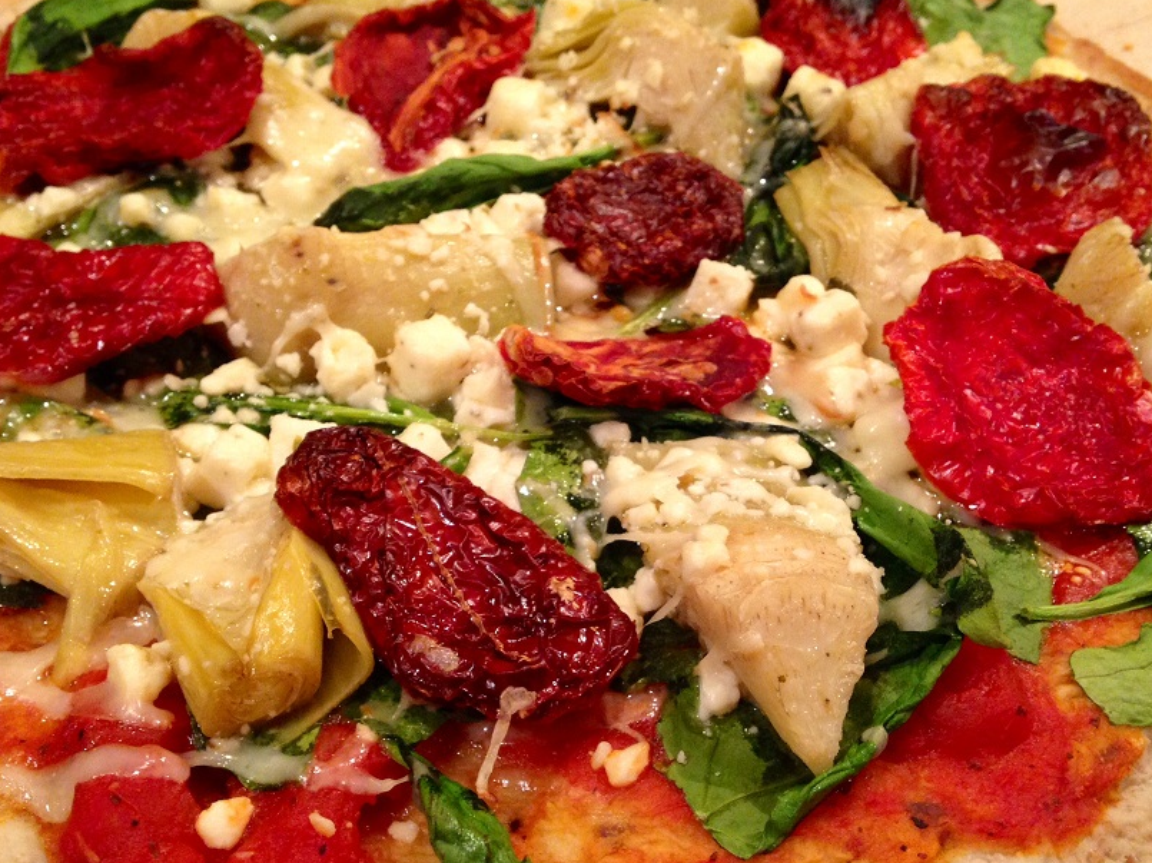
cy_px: 468
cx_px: 587
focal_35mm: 42
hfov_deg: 44.8
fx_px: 1397
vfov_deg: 34.3
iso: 200
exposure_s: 1/20
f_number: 2.4
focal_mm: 4.12
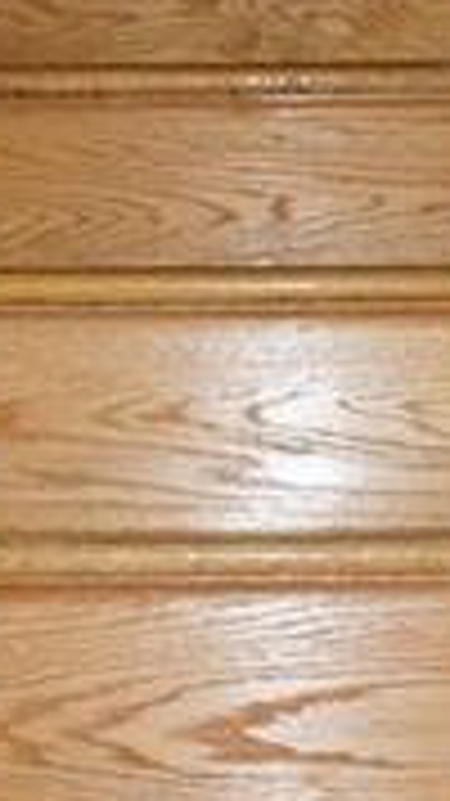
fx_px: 2293
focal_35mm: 108
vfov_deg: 19.7
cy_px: 243
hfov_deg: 11.2
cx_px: 216
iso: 125
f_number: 4
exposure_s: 1/60
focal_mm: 16
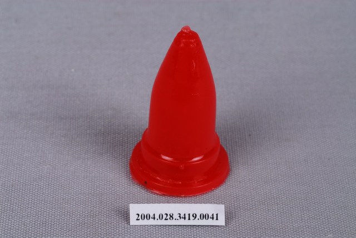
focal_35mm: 90
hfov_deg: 22.6
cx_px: 178
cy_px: 119
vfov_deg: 15.2
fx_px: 891
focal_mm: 60
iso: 100
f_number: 32
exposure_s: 1/60
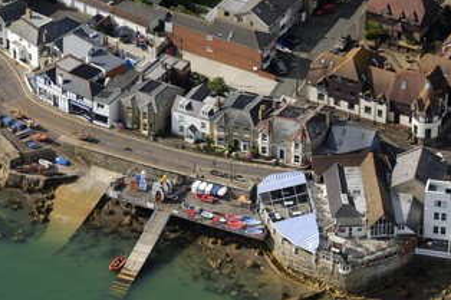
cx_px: 205
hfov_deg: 9.9
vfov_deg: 6.6
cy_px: 146
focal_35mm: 208
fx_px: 2604
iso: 400
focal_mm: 155
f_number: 9
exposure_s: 1/800
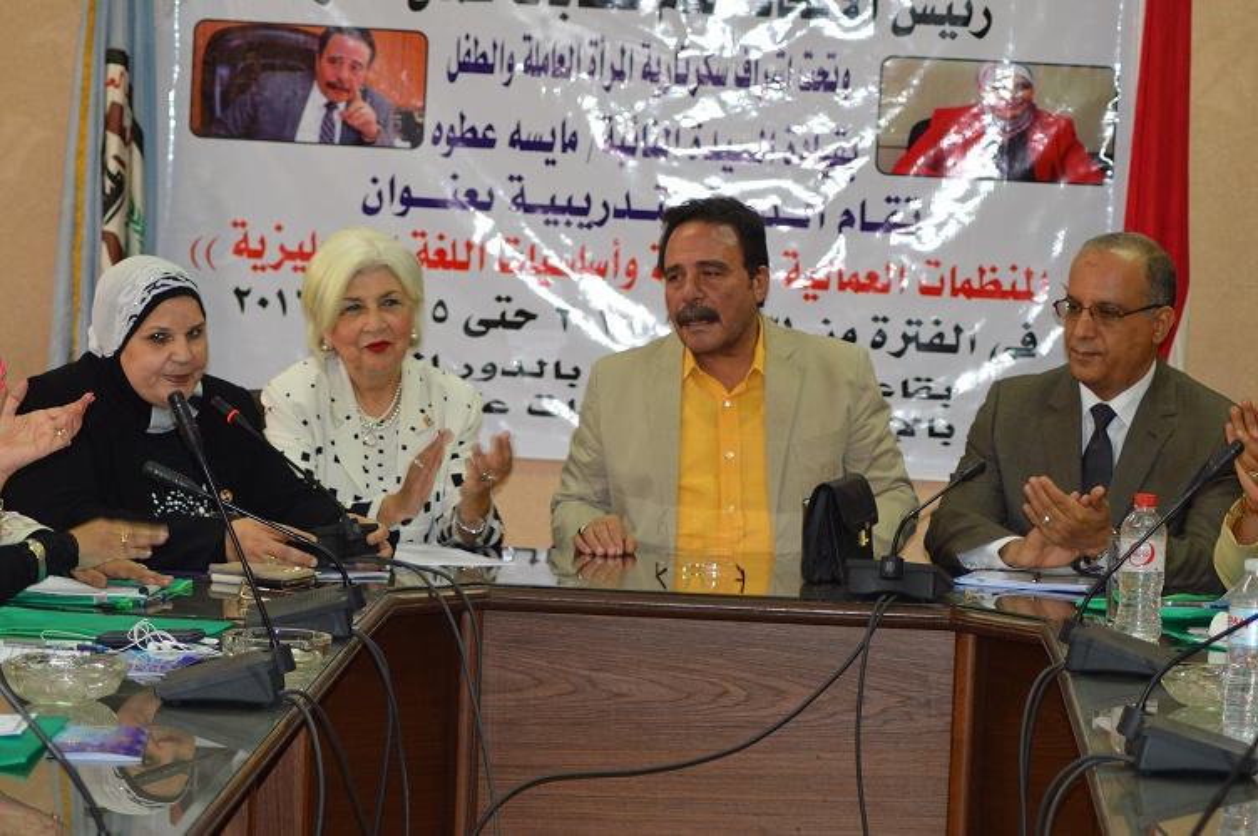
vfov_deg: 13.0
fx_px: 3666
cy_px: 418
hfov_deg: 19.5
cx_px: 629
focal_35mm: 105
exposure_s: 1/60
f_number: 4
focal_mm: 70
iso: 560
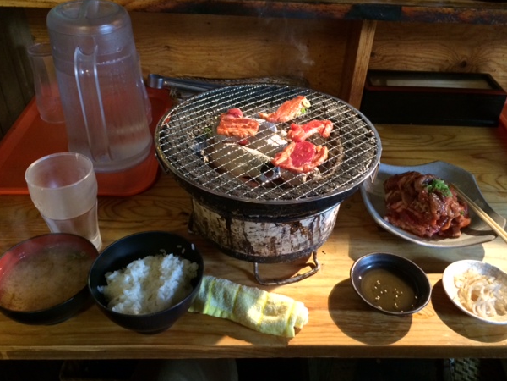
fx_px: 469
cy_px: 182
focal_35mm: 32
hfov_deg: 56.8
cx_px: 266
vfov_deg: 44.1
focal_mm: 4.12
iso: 320
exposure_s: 1/24
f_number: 2.2
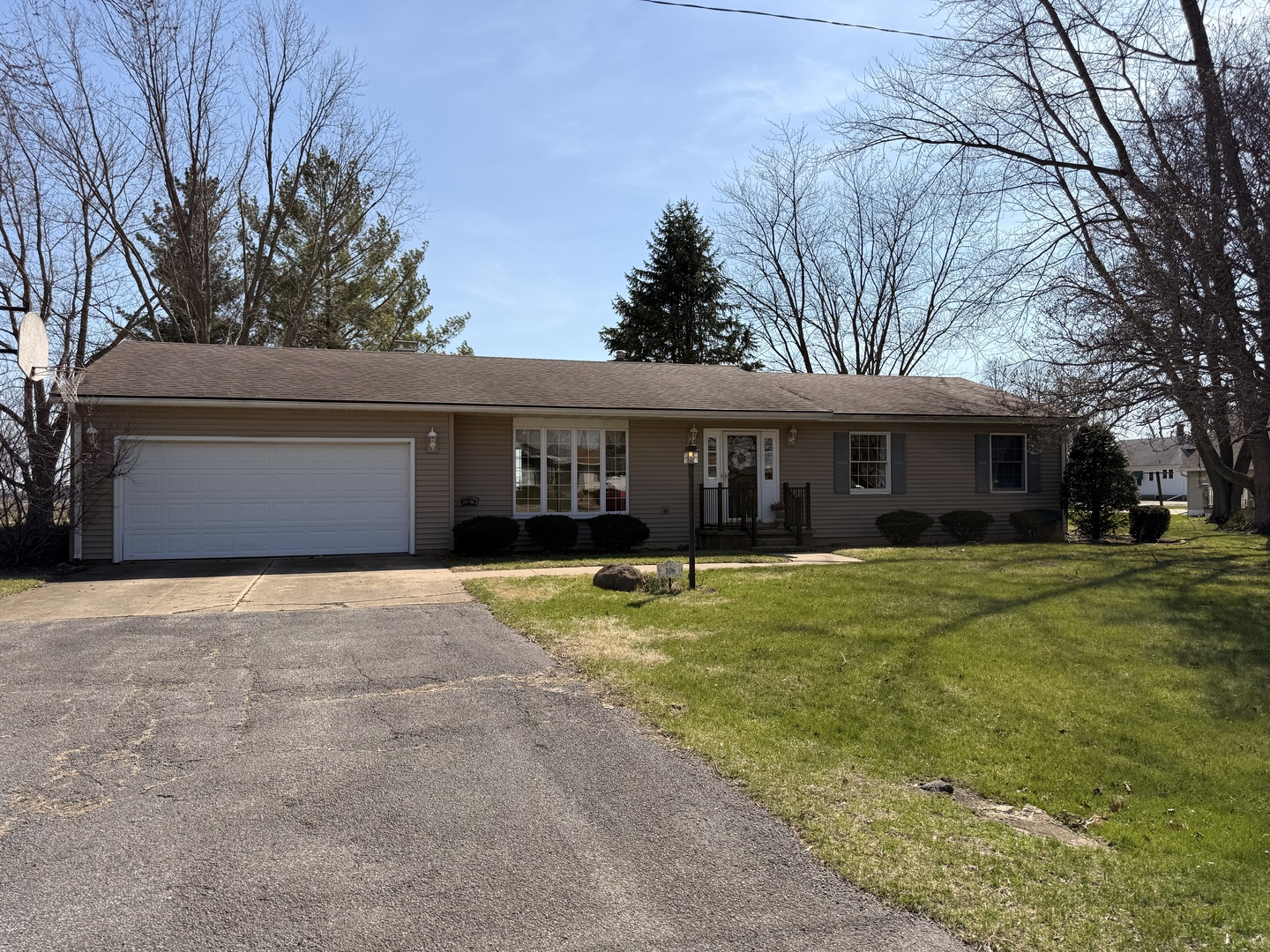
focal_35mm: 24
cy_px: 476
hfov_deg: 71.6
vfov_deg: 56.8
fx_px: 881
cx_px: 635
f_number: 1.78
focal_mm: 6.76
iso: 80
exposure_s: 1/6173
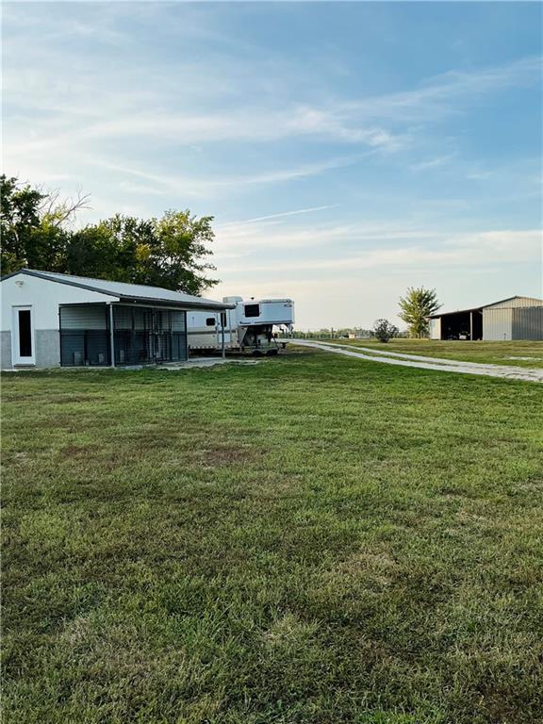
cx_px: 272
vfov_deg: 63.4
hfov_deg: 49.7
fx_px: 586
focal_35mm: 28
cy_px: 362
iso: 25
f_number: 1.8
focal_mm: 3
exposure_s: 1/816
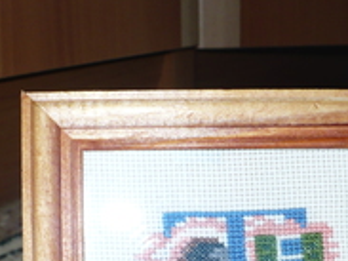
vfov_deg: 15.7
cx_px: 249
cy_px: 295
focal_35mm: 91
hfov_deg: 21.4
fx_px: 914
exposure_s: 1/30
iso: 100
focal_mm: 6.1
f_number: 2.8
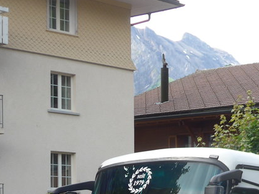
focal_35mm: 127
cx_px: 300
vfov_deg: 11.5
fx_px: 950
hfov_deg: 15.1
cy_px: 221
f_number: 2.8
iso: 80
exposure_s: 1/320
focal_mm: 9
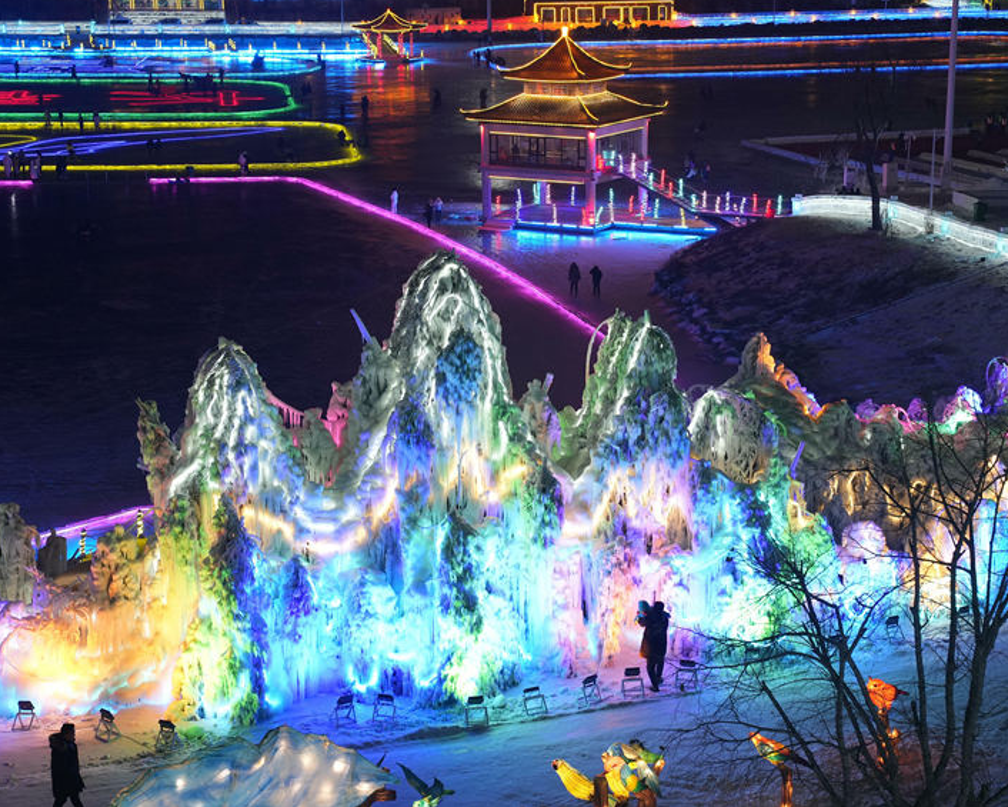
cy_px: 399
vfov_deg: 19.2
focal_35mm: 80
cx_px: 564
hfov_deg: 23.8
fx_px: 2387
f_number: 5
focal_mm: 70
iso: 1600
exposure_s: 1/160
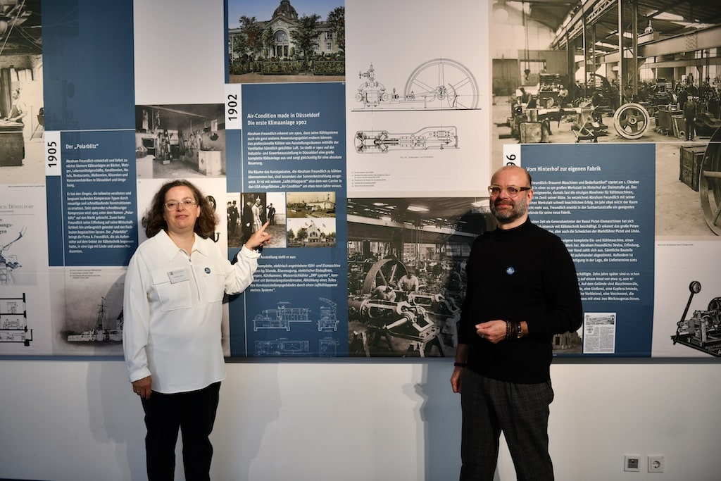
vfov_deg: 41.1
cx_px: 360
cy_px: 240
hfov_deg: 58.7
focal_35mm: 32
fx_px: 641
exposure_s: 1/100
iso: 320
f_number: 2.8
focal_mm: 32
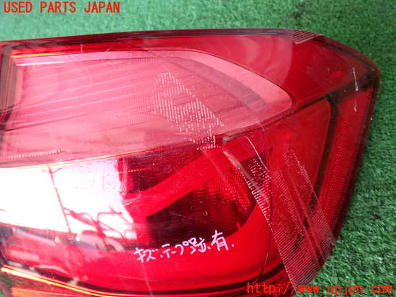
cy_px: 148
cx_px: 198
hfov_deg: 51.4
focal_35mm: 36
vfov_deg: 39.7
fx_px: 412
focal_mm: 6.37
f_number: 2.5
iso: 200
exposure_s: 1/50
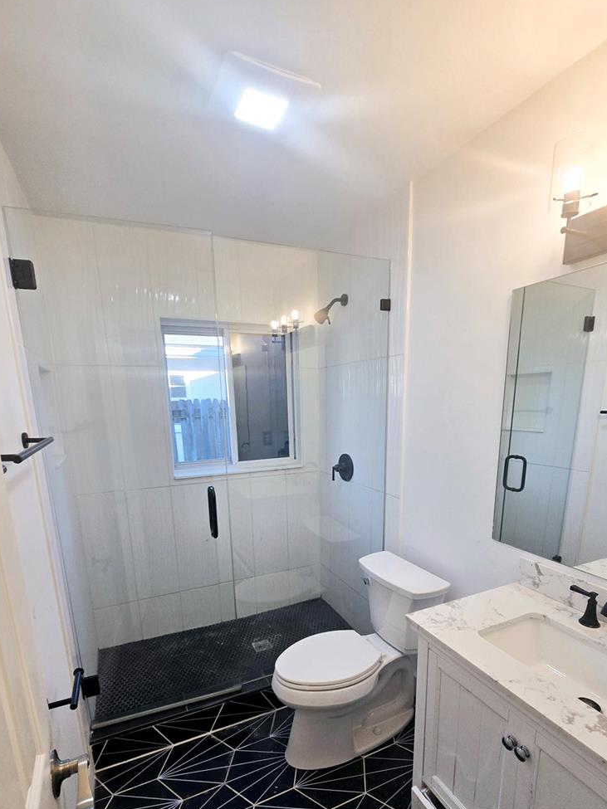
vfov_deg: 93.2
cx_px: 309
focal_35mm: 16
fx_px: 374
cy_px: 486
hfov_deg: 78.1
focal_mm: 2.2
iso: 64
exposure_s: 1/120
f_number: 2.2
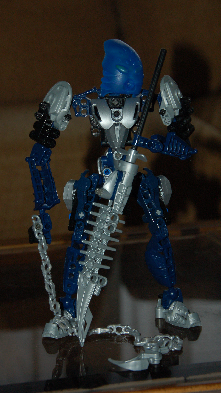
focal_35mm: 110
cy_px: 197
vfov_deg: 19.5
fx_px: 1146
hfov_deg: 11.0
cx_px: 112
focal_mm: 70
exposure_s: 1/80
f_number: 8
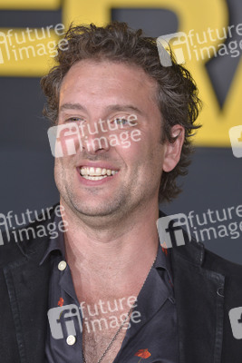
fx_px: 3022
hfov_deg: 4.6
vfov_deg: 6.9
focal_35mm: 300
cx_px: 121
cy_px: 182
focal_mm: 300
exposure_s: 1/500
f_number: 6.3
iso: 400
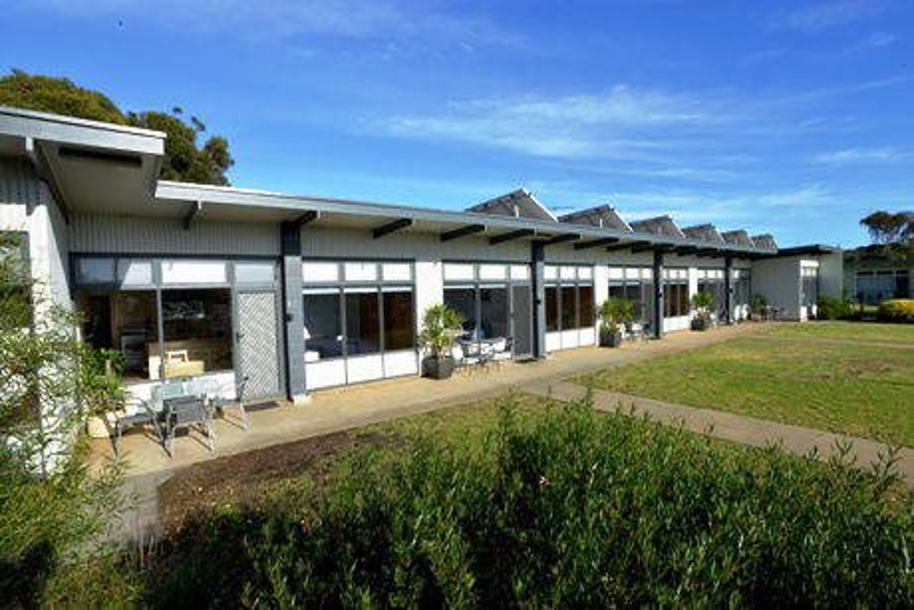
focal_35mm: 17
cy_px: 305
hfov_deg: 93.3
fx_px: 432
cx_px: 457
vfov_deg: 70.5
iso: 200
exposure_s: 1/60
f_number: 22
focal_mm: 17
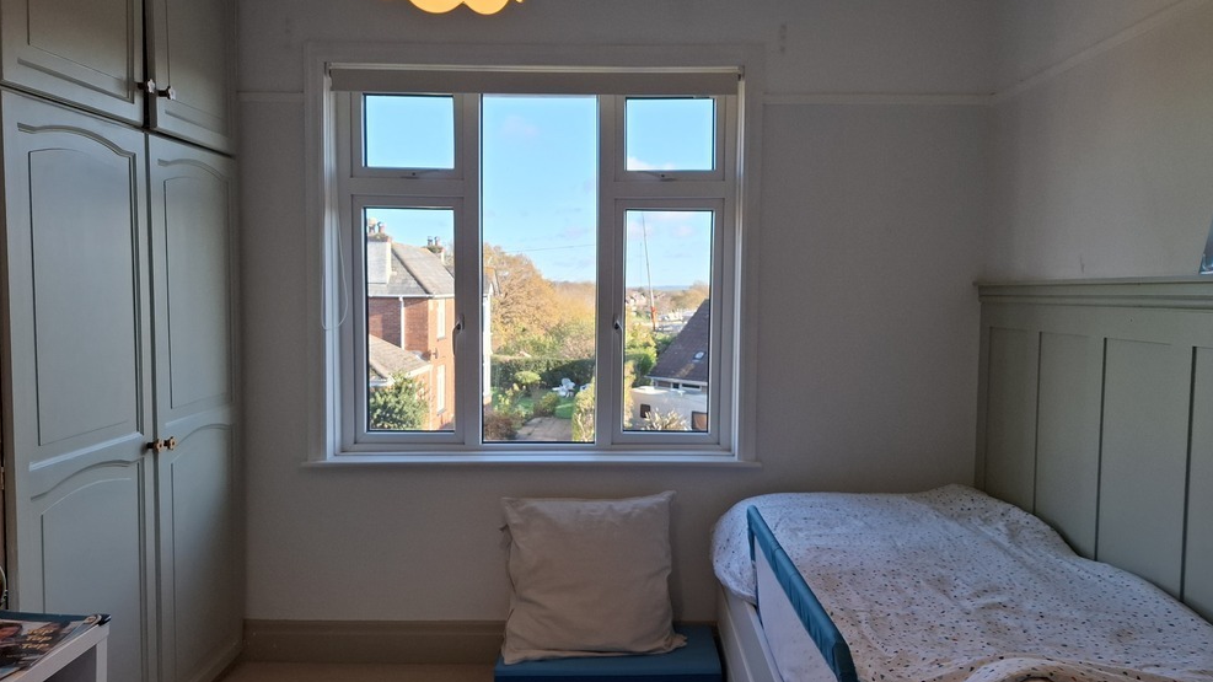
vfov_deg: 44.4
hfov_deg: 71.9
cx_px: 623
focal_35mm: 26
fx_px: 836
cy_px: 354
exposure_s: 1/207
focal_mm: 5.54
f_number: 1.8
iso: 50
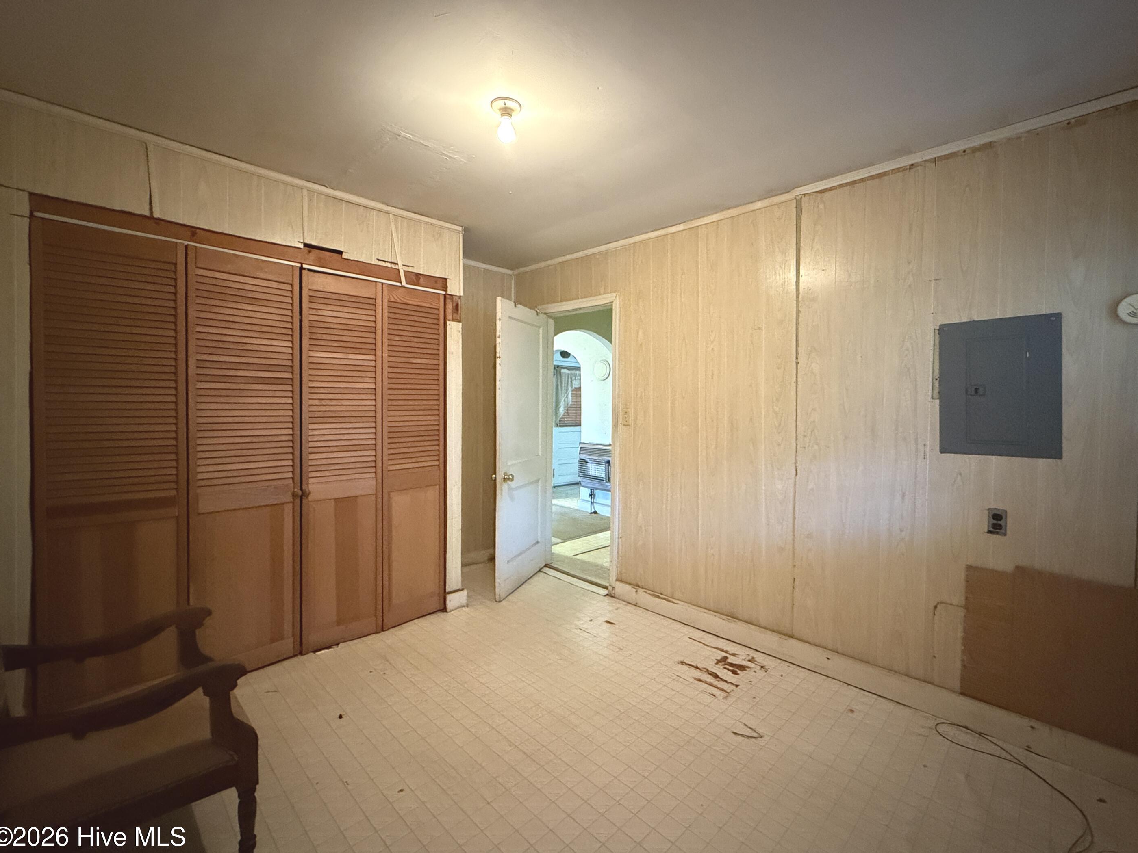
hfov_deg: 98.1
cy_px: 422
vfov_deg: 81.7
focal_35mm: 15
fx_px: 493
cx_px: 601
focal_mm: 2.22
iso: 1000
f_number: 2.2
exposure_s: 1/40
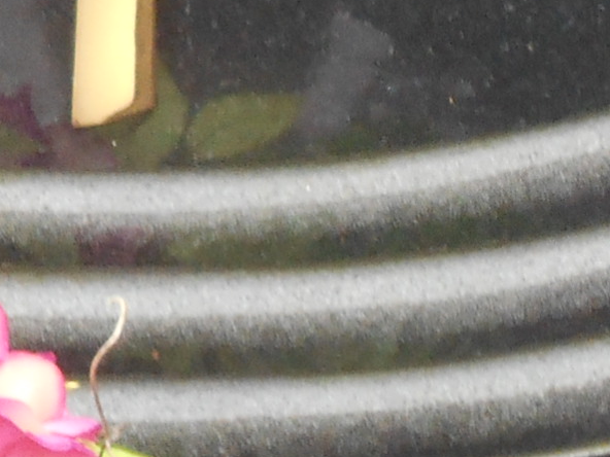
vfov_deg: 3.2
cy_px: -73
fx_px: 8247
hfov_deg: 4.2
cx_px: -16
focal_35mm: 468
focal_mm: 13.5
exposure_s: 1/60
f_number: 5.8
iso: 200
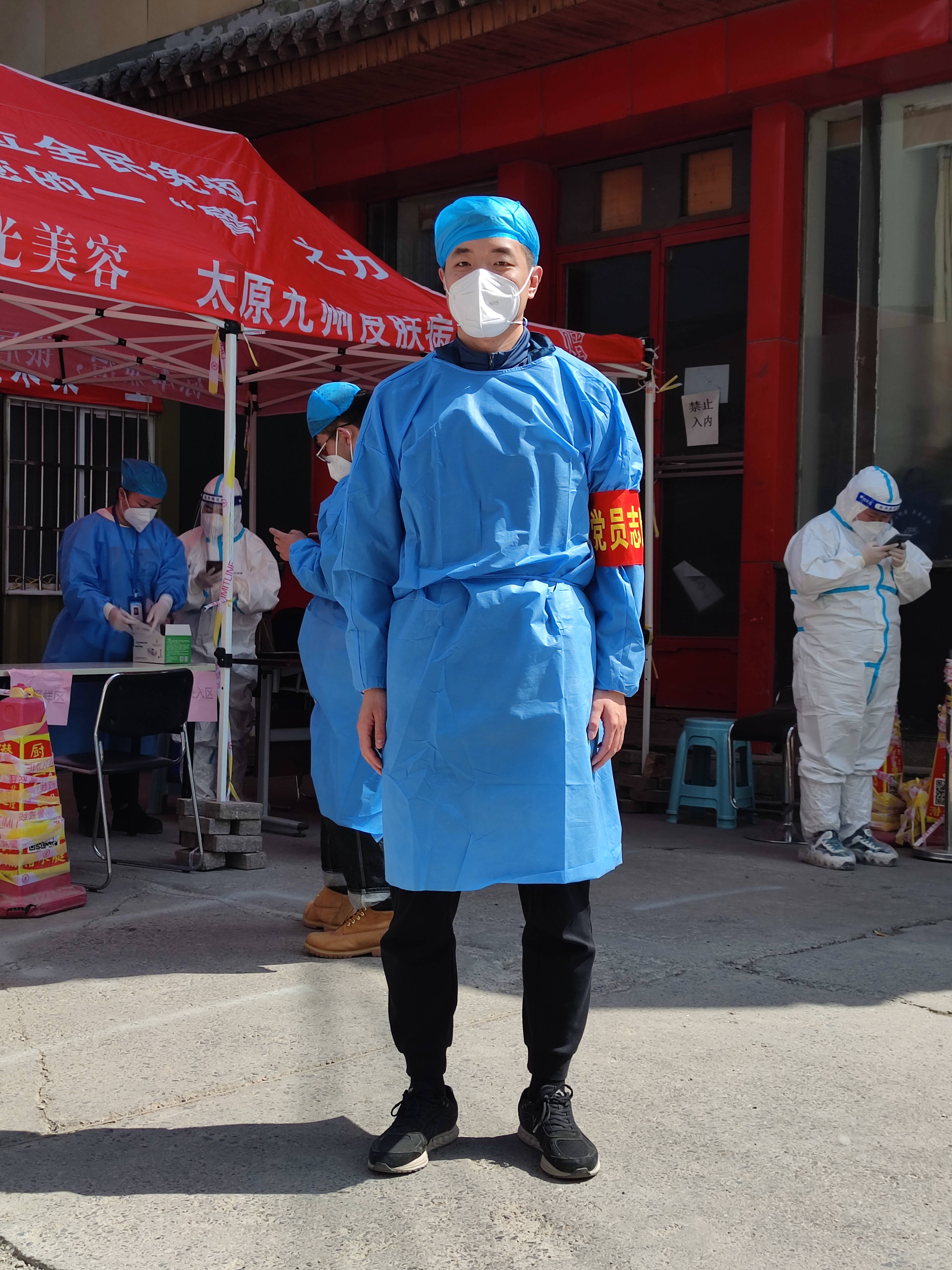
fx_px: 1723
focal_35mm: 47
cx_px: 476
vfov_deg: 40.4
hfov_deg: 30.9
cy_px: 635
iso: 50
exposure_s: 1/1582
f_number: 1.69
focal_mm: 6.72
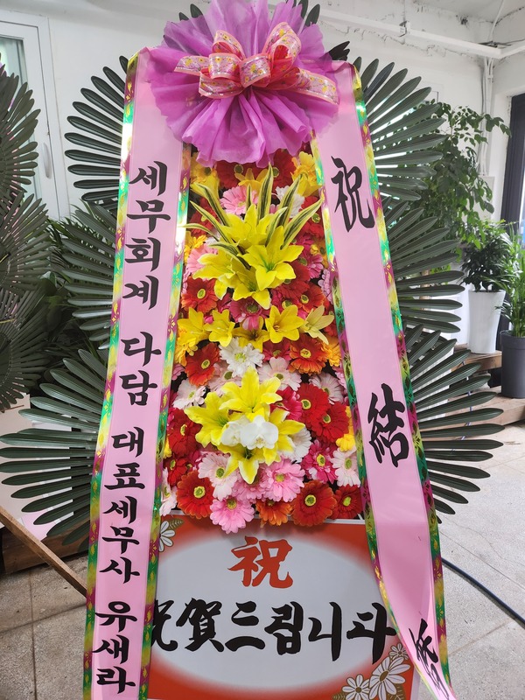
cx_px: 262
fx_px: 465
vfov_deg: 73.9
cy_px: 350
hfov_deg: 58.9
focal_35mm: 23
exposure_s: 1/120
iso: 160
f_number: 1.8
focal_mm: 5.4
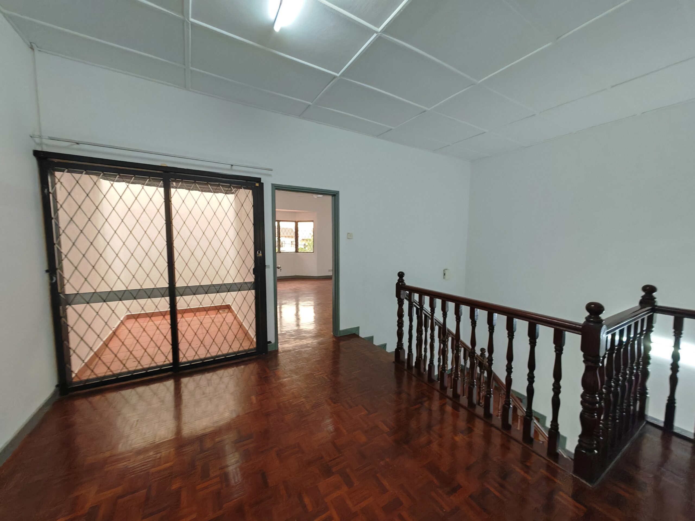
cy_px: 260
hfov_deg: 106.2
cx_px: 348
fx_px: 261
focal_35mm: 13
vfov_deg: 89.9
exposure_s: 1/33
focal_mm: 1.82
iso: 320
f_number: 2
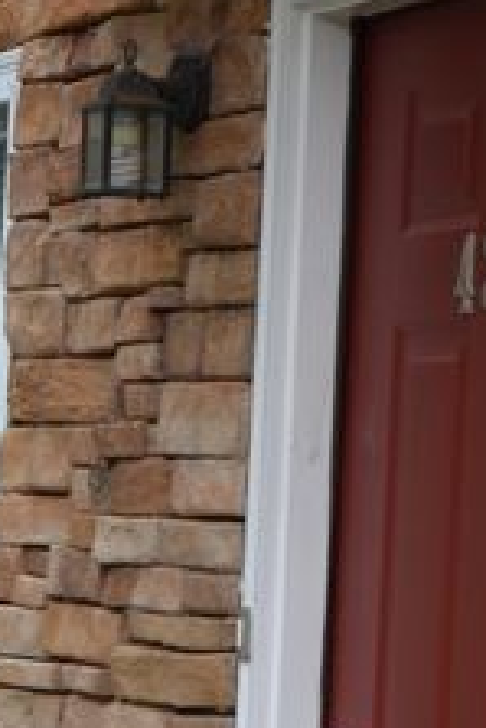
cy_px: 349
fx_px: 4286
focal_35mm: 212
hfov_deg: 6.5
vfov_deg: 9.7
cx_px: 248
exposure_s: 1/125
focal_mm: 42
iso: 100
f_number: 5.6
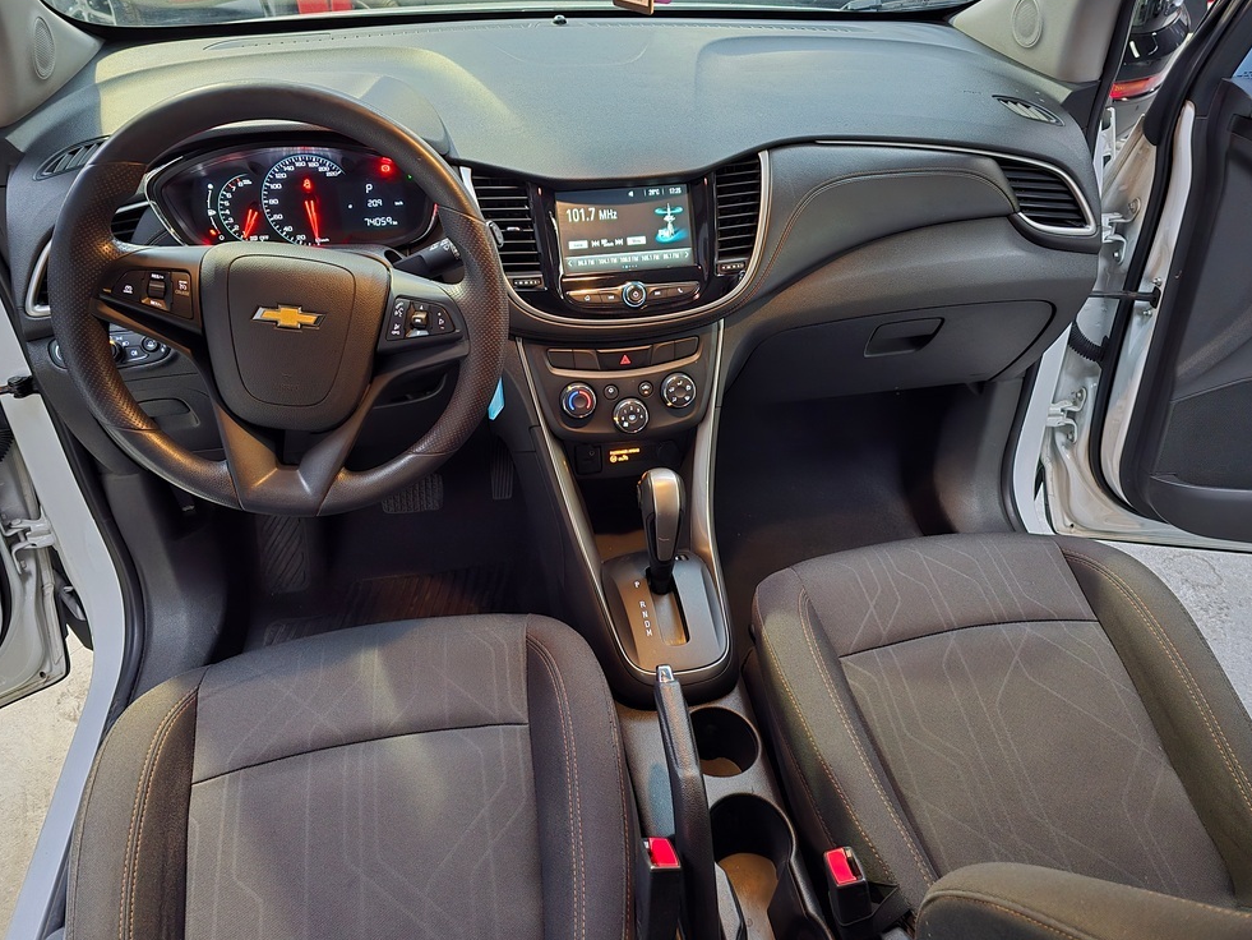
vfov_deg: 56.8
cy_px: 471
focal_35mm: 24
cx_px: 638
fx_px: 868
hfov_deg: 71.6
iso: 2500
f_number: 1.7
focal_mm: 6.3
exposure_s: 1/30
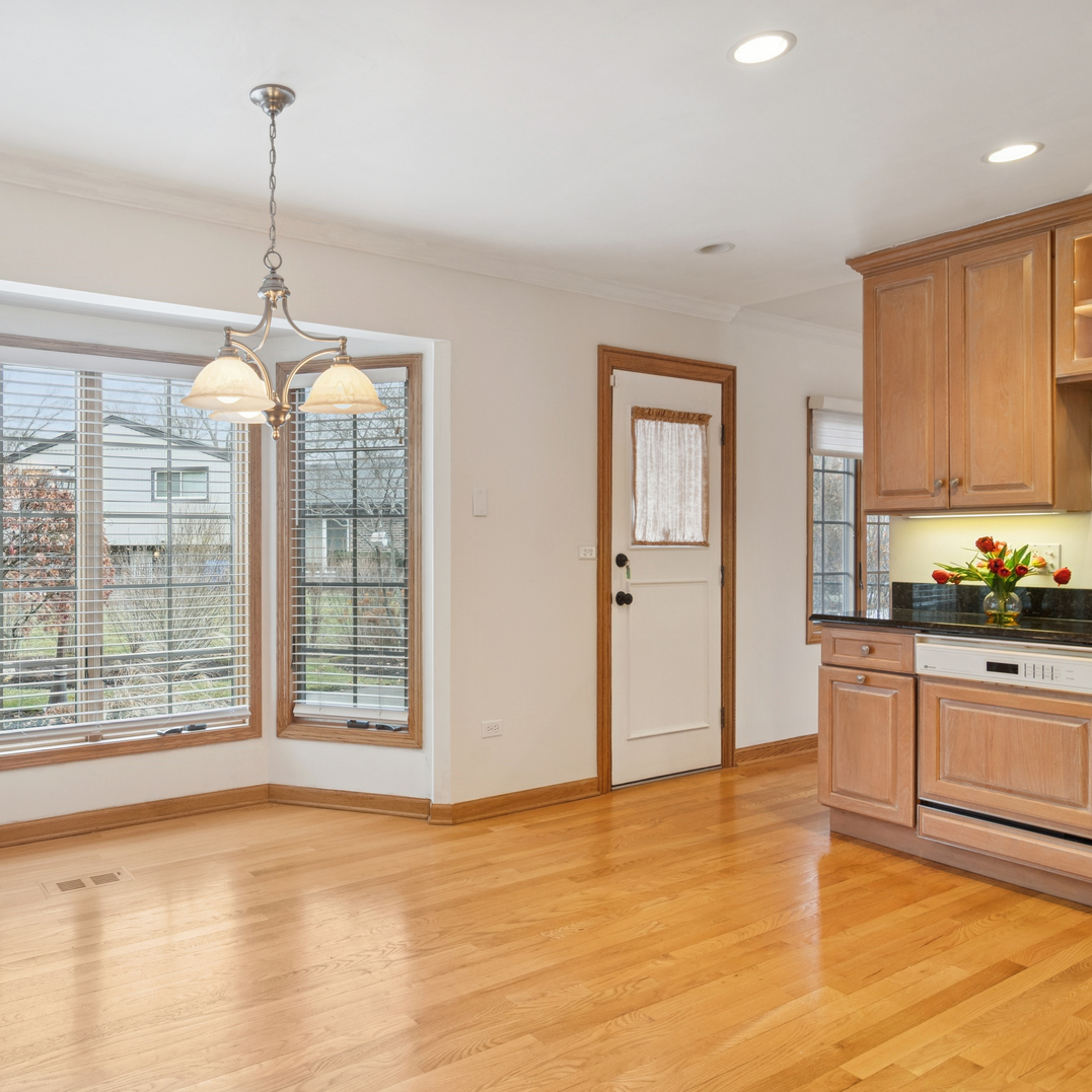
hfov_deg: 65.0
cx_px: 339
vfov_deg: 67.3
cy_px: 547
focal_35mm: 23
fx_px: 821
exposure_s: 1/8
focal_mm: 12
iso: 200
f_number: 8
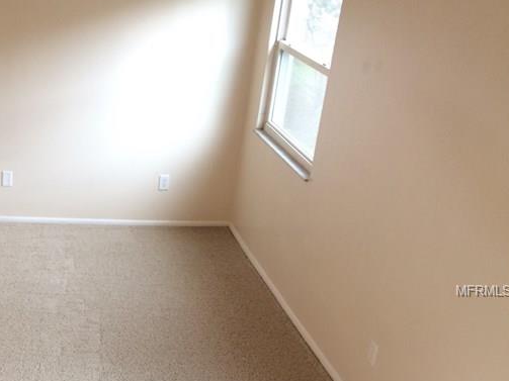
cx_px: -1
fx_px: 867
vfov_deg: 24.5
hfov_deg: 30.4
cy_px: 291
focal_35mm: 59
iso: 64
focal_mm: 4.15
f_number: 2.2
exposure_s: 1/30
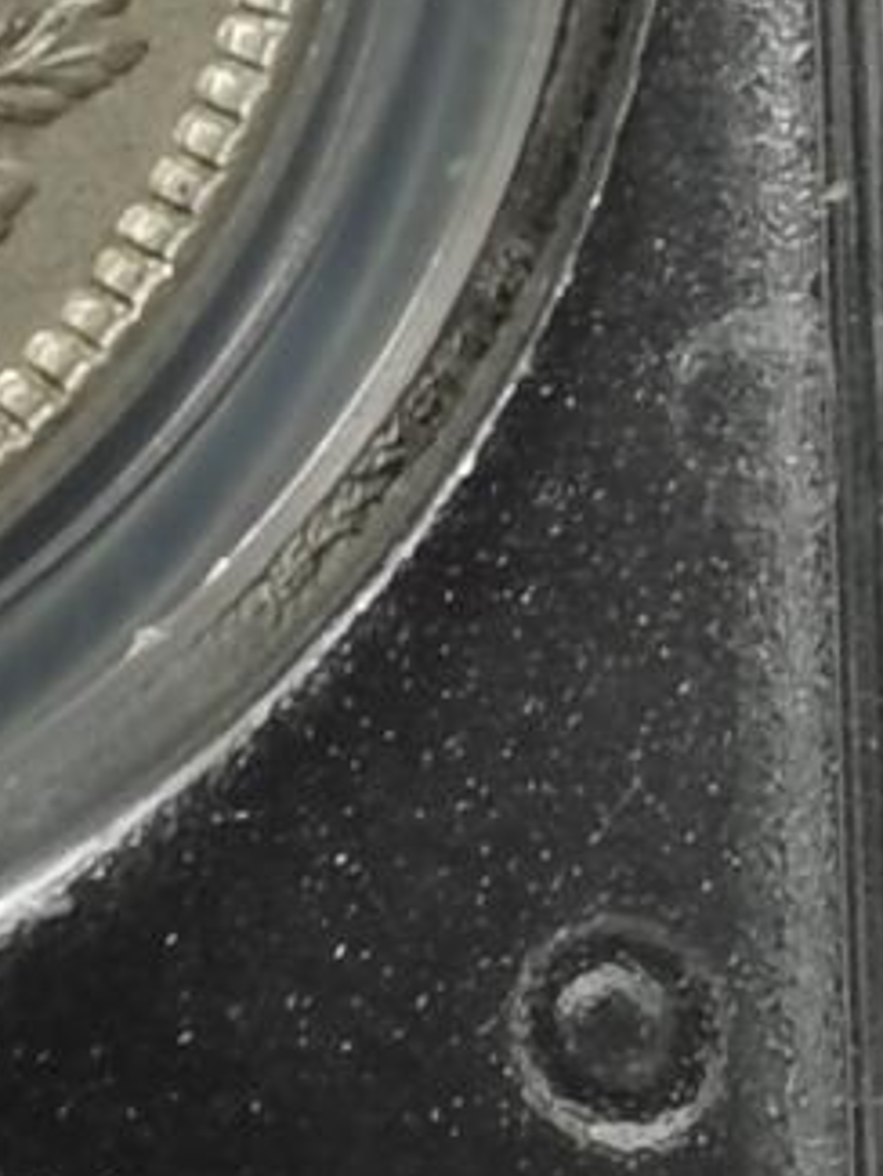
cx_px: -941
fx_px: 12406
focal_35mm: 365
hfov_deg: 4.0
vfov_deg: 5.4
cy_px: 282
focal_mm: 5.58
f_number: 1.8
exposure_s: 1/108
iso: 50
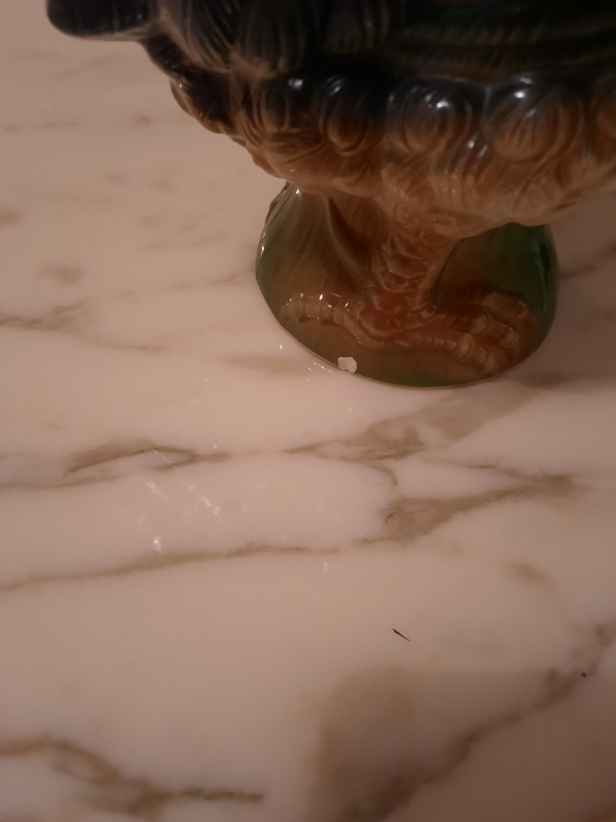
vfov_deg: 69.4
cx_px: 308
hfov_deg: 54.9
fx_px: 593
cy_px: 411
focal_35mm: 25
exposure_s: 1/25
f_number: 2
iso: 500
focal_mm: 4.6
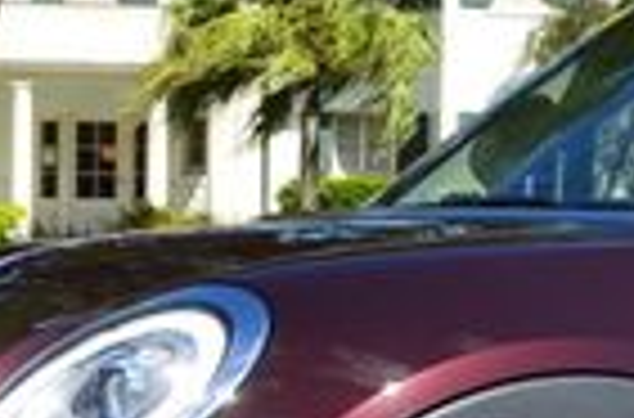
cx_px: 818
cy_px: 229
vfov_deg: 7.7
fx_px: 3107
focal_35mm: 177
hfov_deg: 11.4
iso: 160
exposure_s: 1/125
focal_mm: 26
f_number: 11
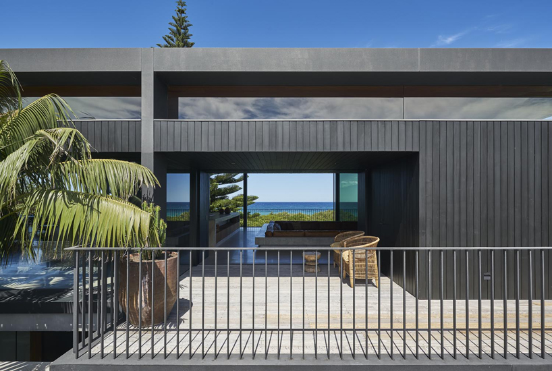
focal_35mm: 17
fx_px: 261
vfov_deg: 70.8
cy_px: 186
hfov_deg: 93.1
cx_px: 276
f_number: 11
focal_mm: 17
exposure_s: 1/125
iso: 100
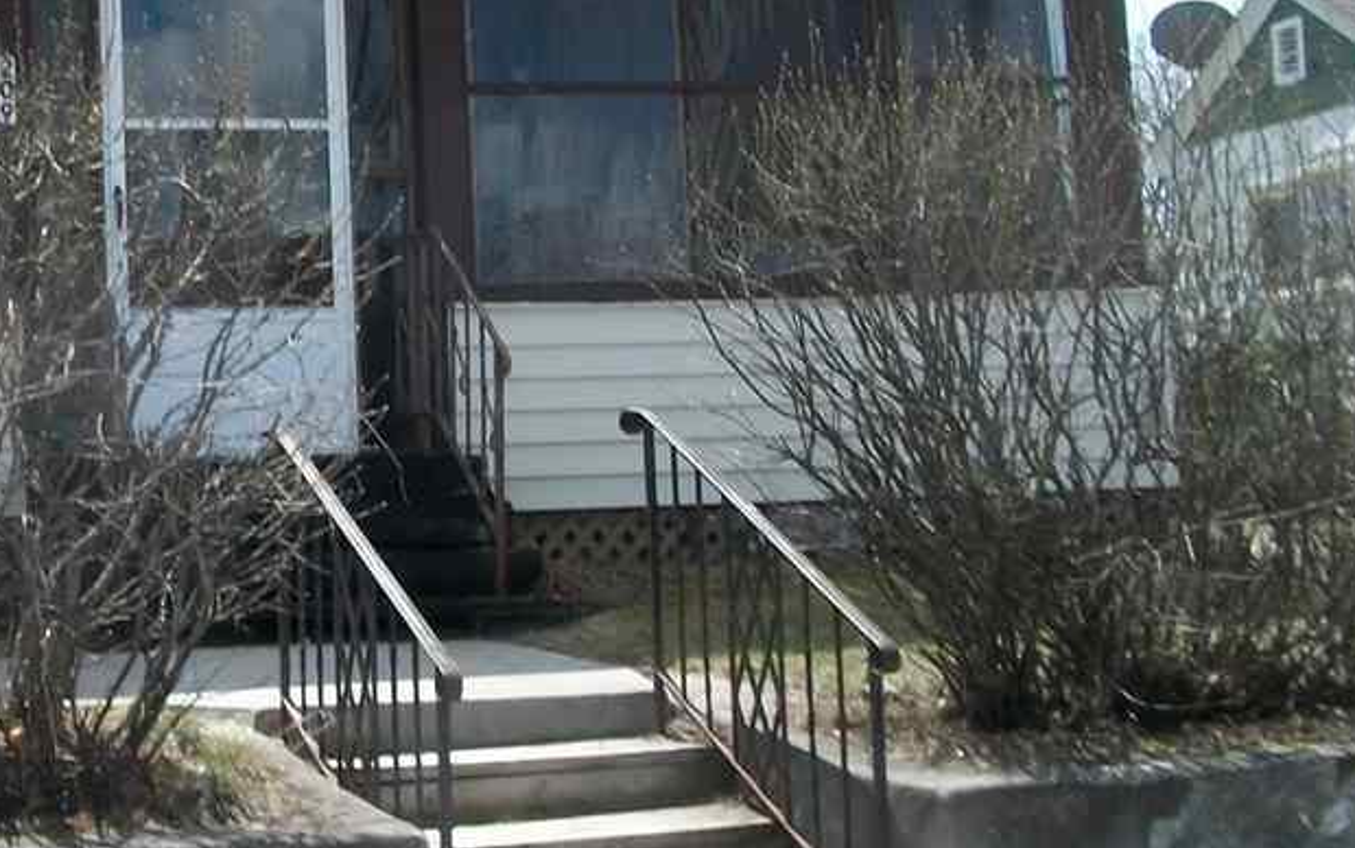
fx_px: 2586
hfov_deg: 27.8
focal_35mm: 70
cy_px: 413
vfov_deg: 18.6
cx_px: 22
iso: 80
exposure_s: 1/250
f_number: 5.5
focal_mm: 5.7
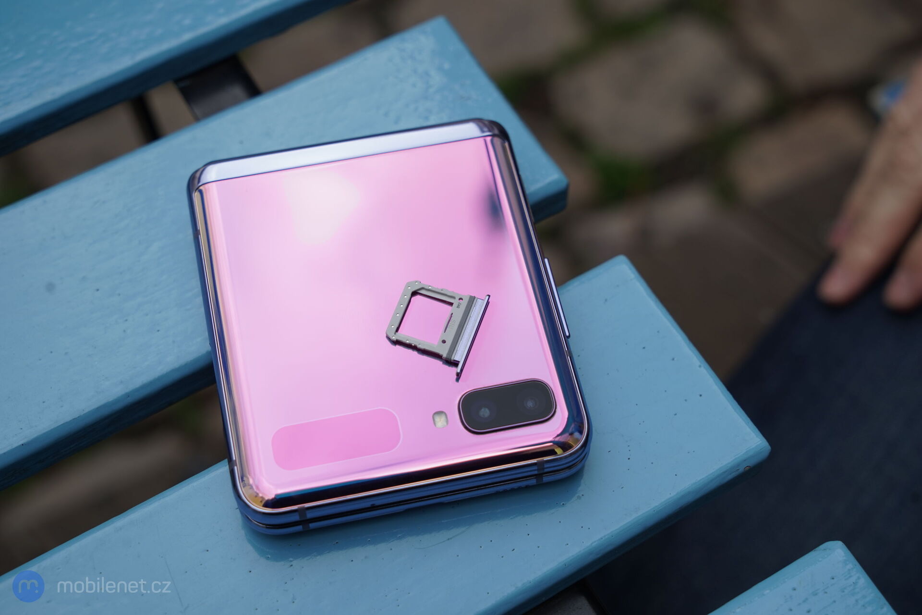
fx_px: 1409
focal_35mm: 55
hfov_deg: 36.2
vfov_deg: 24.6
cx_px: 461
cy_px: 308
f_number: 7.1
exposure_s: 1/200
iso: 200
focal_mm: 55
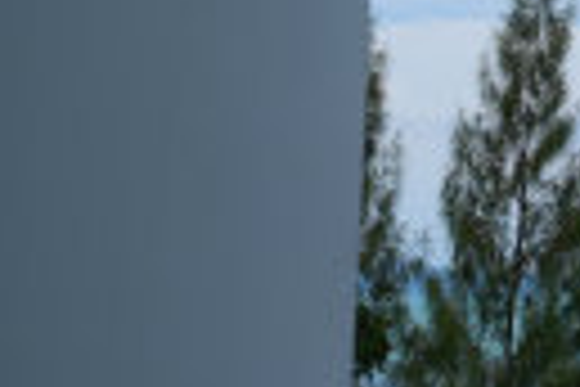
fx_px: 3061
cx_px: 1088
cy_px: -308
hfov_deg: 10.1
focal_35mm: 190
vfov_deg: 7.0
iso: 100
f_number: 11
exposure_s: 1/250
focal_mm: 40
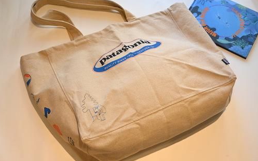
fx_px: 302
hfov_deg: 46.2
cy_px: 82
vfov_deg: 29.8
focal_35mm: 43
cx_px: 129
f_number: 8
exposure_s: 1/250
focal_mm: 28
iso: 3200
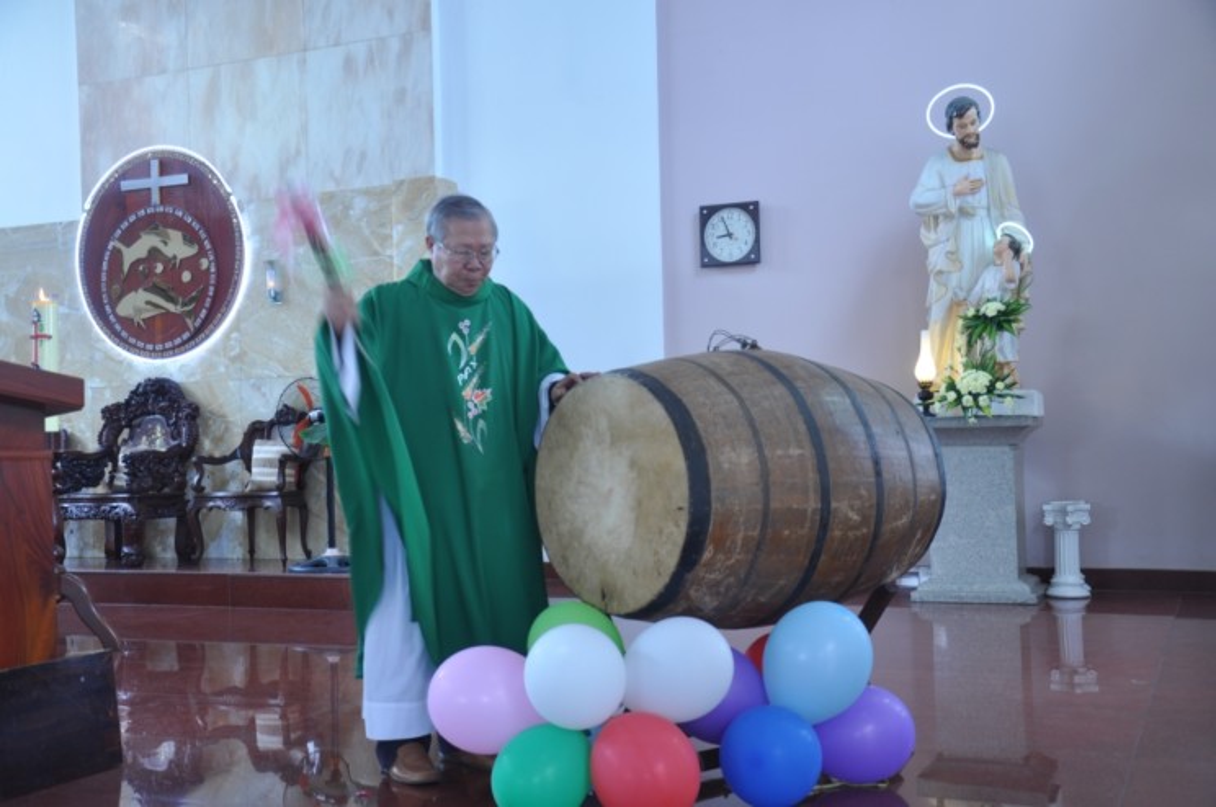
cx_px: 608
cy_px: 404
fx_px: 1316
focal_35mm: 39
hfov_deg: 49.6
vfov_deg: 34.1
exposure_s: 1/20
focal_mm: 26
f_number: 5
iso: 250
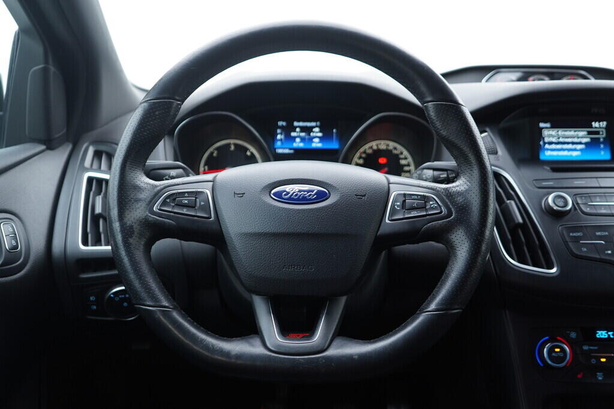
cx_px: 307
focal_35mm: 36
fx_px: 614
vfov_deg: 36.9
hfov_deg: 53.1
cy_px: 204
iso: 250
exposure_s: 1/40
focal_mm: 24
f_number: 2.8
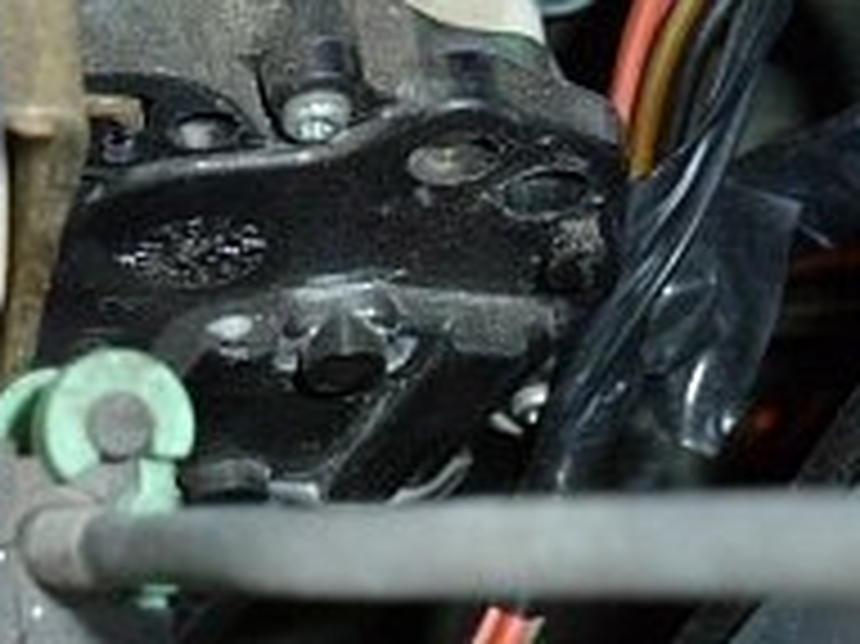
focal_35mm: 132
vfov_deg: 11.1
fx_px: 3277
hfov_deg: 14.8
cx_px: 144
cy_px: 588
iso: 400
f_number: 4.1
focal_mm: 11.9
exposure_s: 1/80
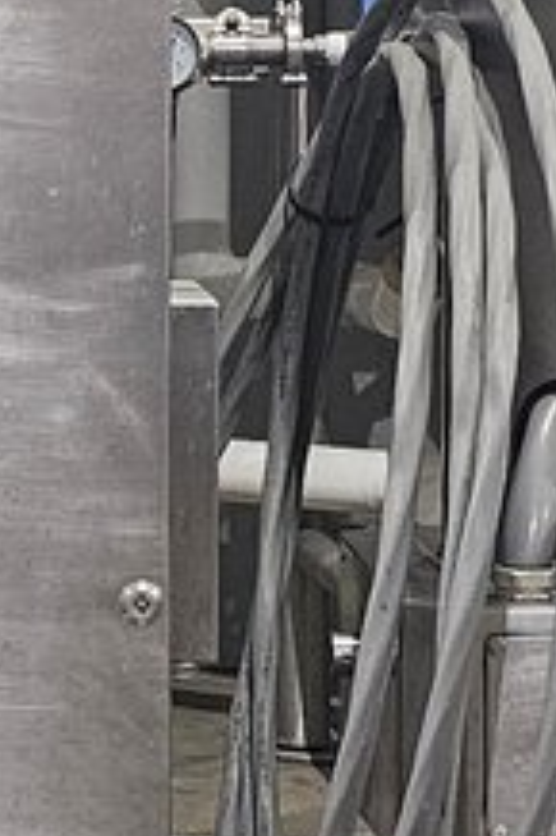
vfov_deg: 12.4
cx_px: -136
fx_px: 3851
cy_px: 485
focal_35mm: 166
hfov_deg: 8.2
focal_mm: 6.3
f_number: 1.7
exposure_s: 1/40
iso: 640
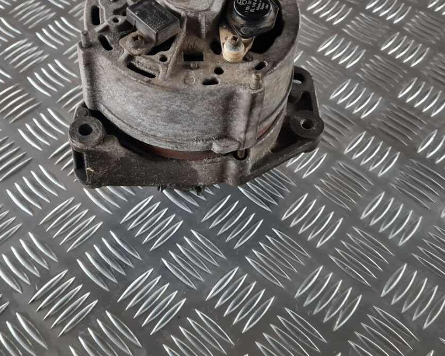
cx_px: 168
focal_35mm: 42
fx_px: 553
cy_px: 81
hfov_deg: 43.5
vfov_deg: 34.8
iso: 640
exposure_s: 1/33
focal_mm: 5.4
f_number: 1.8
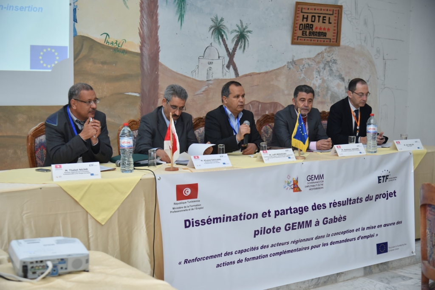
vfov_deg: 26.0
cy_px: 145
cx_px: 218
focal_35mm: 52
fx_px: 629
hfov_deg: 38.2
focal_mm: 52
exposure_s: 1/80
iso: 400
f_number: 4
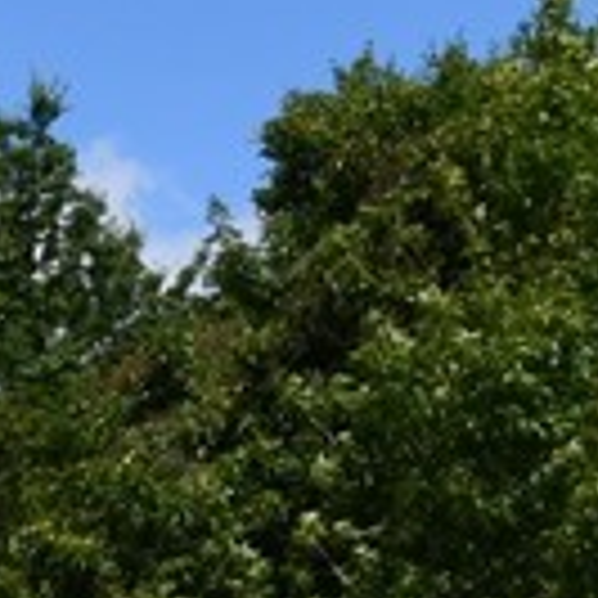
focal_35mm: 332
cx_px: -674
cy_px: 1066
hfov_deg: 5.2
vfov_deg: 5.2
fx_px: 6489
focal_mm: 32
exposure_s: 1/250
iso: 250
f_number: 18
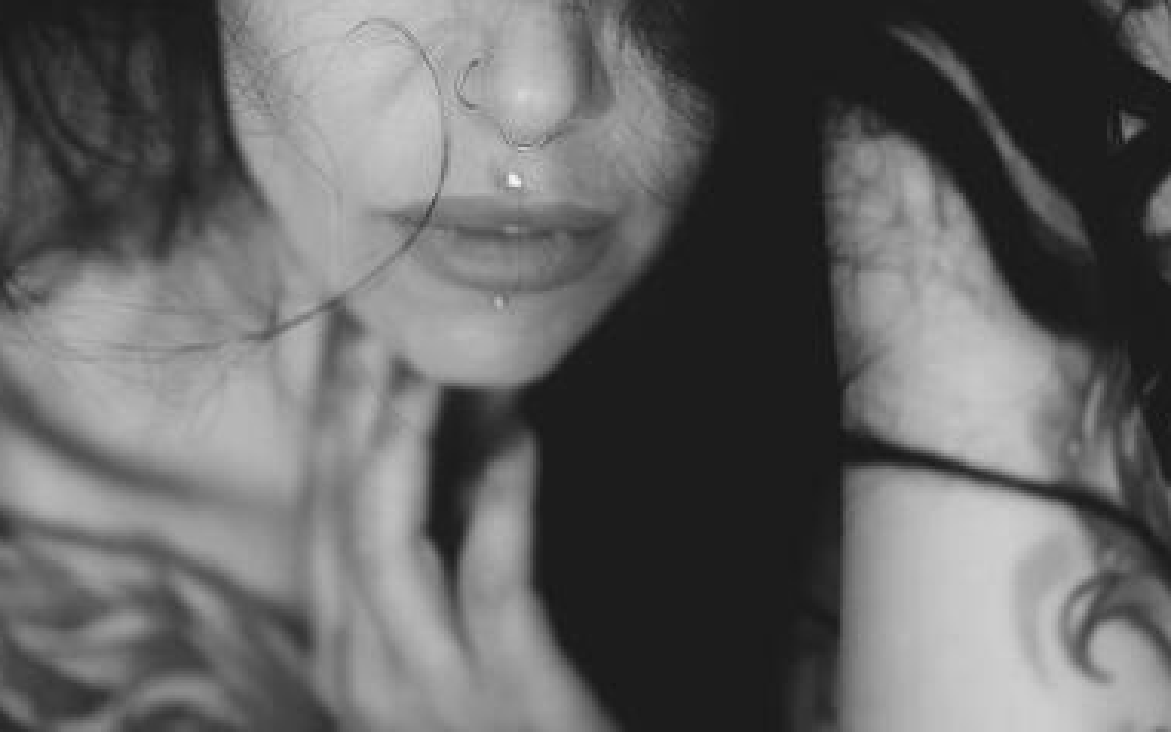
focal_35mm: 80
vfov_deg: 16.3
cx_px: 727
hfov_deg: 25.8
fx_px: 2554
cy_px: 291
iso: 900
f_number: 1.2
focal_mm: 50
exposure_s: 1/160
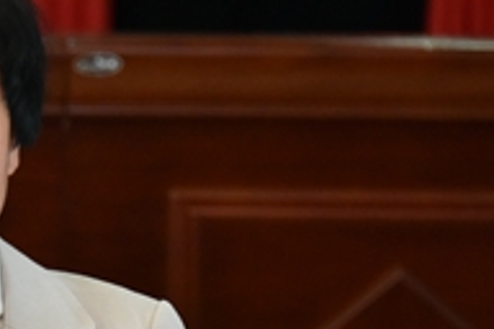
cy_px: 324
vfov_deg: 2.3
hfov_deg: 3.5
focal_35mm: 594
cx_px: -105
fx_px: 8150
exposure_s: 1/200
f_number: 5.6
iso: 4500
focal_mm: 190
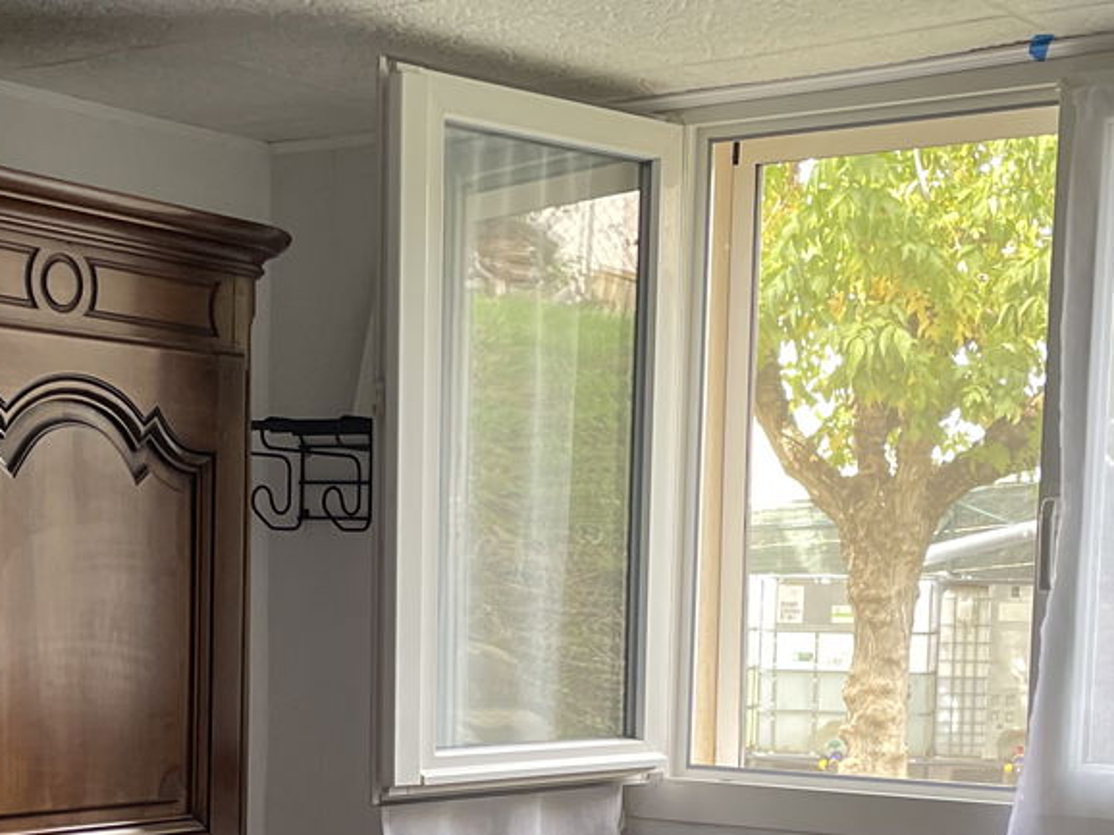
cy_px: 833
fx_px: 2316
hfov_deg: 27.0
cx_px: 438
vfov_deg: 19.8
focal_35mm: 72
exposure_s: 1/101
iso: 125
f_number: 1.6
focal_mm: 4.2
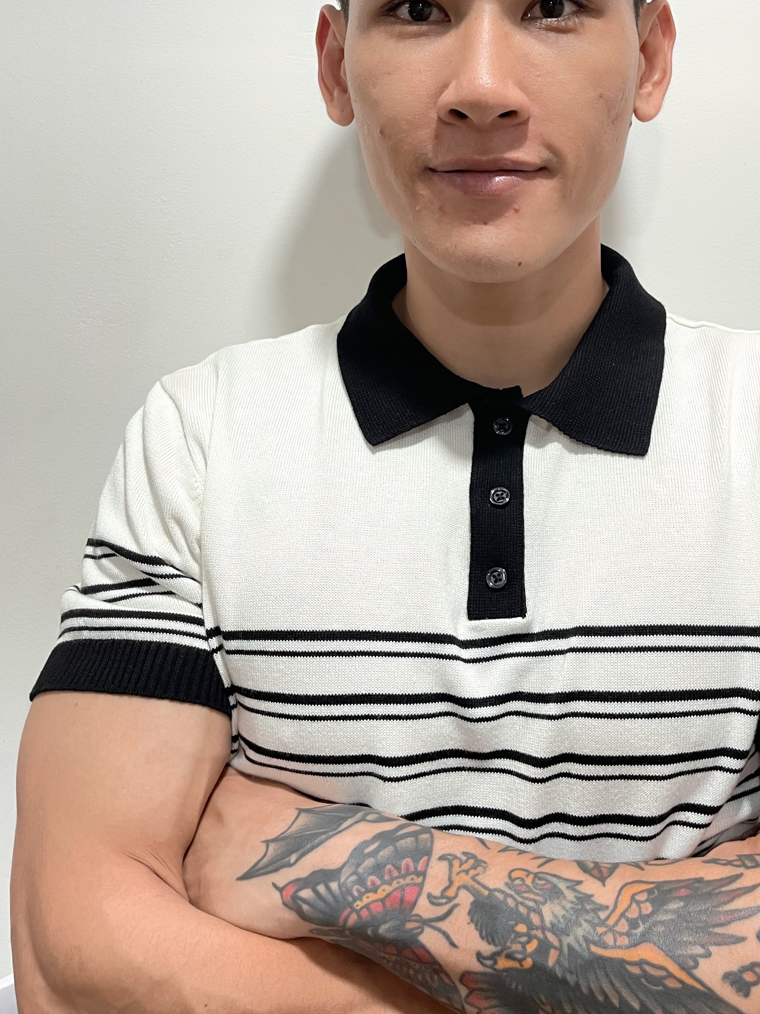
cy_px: 334
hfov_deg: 40.3
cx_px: 498
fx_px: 1025
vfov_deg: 51.6
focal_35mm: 35
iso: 160
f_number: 1.6
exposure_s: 1/60
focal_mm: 5.1
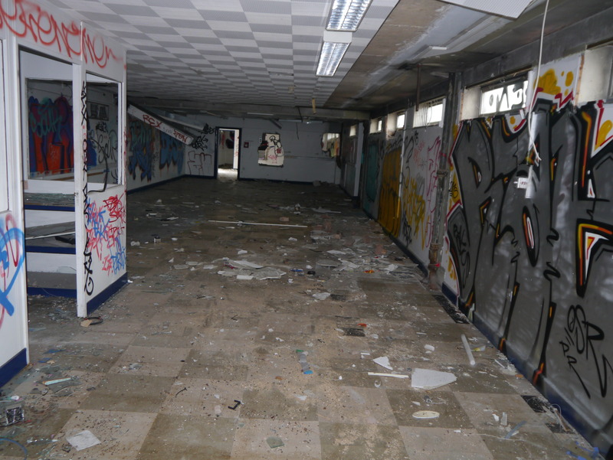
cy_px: 230
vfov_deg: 49.8
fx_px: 496
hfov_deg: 63.4
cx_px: 306
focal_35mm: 28
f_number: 3.5
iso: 320
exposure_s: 1/60
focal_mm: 14
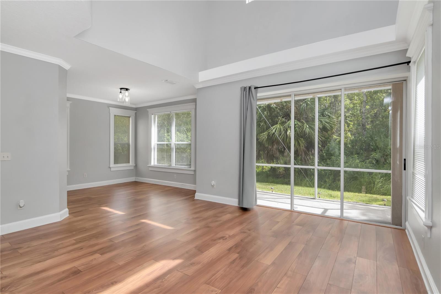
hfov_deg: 90.0
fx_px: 220
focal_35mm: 18
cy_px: 147
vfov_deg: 67.4
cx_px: 220
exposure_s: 1/160
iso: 800
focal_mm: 12
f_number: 9
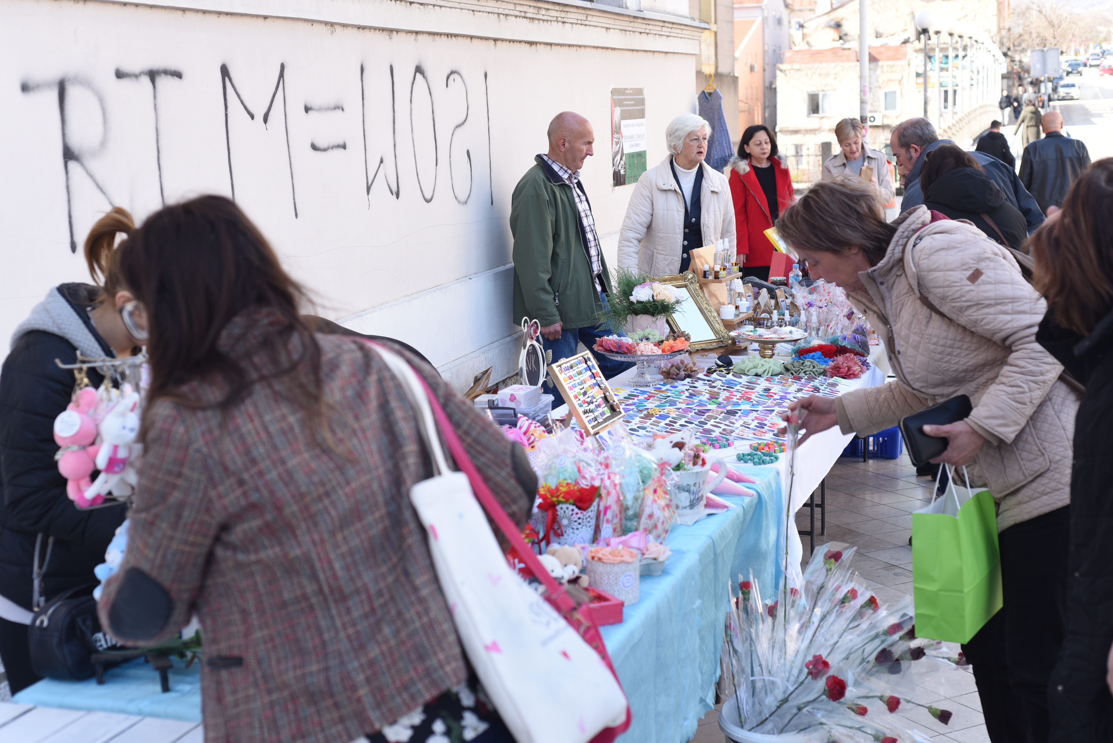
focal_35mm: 50
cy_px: 372
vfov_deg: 27.0
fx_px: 1546
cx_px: 556
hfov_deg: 39.6
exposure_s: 1/250
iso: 250
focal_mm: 50
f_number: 5
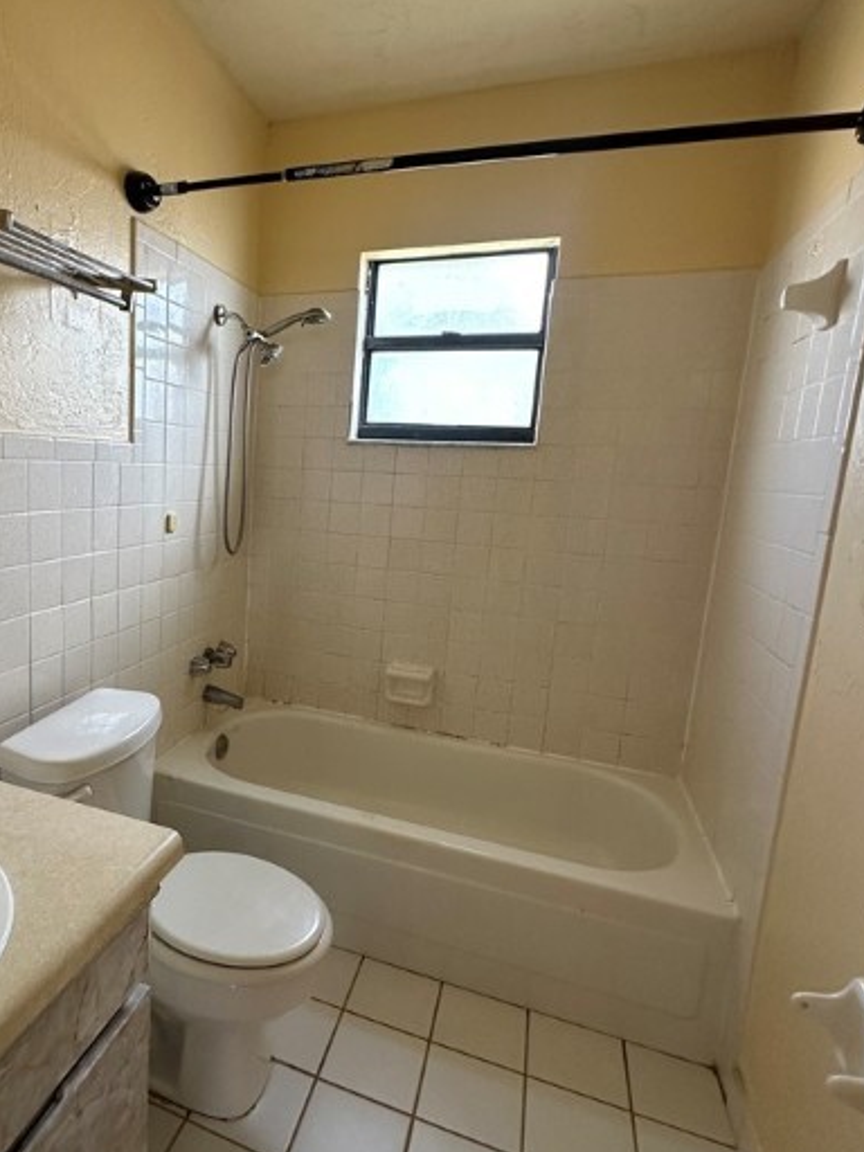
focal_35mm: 21
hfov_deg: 60.9
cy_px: 567
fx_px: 699
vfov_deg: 79.0
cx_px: 248
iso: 125
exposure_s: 1/99
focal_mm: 2.22
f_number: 2.2
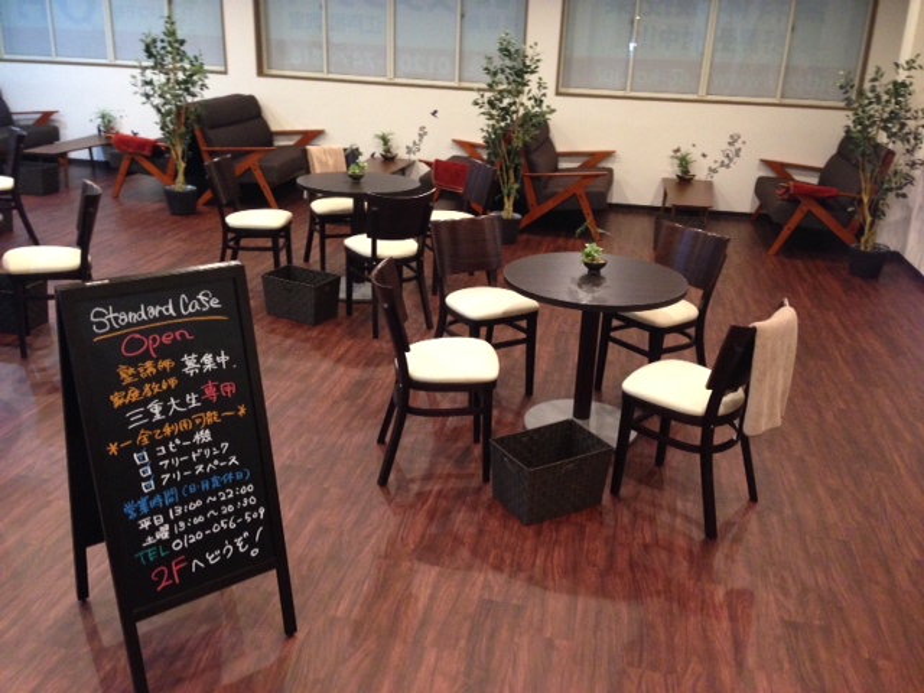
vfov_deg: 42.9
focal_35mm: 33
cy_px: 346
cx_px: 462
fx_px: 881
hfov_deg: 55.4
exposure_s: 1/20
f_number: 2.4
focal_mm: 4.12
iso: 320
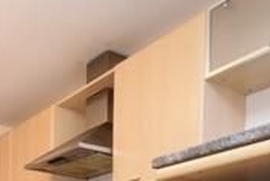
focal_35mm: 54
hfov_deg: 35.1
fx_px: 405
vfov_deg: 19.7
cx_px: 38
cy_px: 311
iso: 1000
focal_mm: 10
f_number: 3.5
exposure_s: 1/60
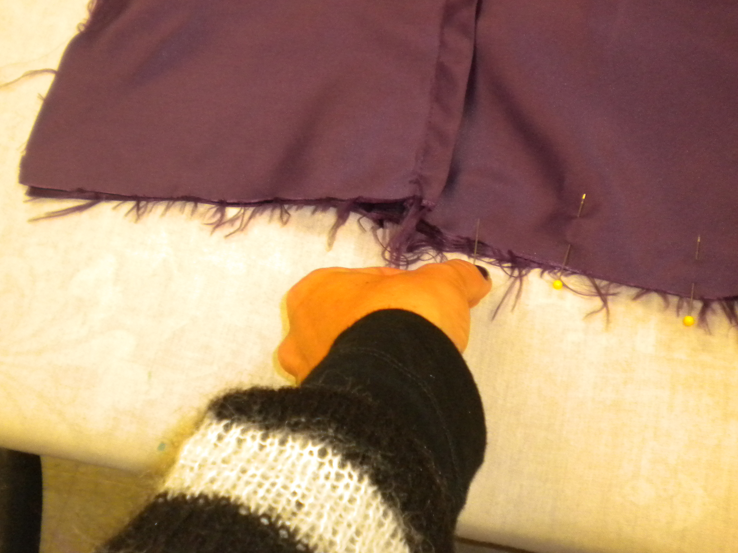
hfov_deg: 40.4
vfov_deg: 30.7
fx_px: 1002
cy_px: 203
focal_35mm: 47
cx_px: 340
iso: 400
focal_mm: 6.3
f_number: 3.1
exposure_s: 1/59.5
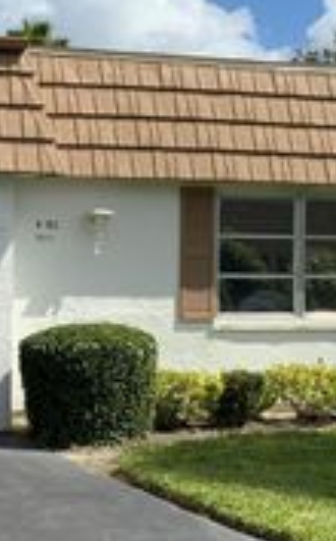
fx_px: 1280
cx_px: 52
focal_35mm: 87
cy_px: 246
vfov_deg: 23.8
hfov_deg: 14.8
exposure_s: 1/2227
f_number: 1.8
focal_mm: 3
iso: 16
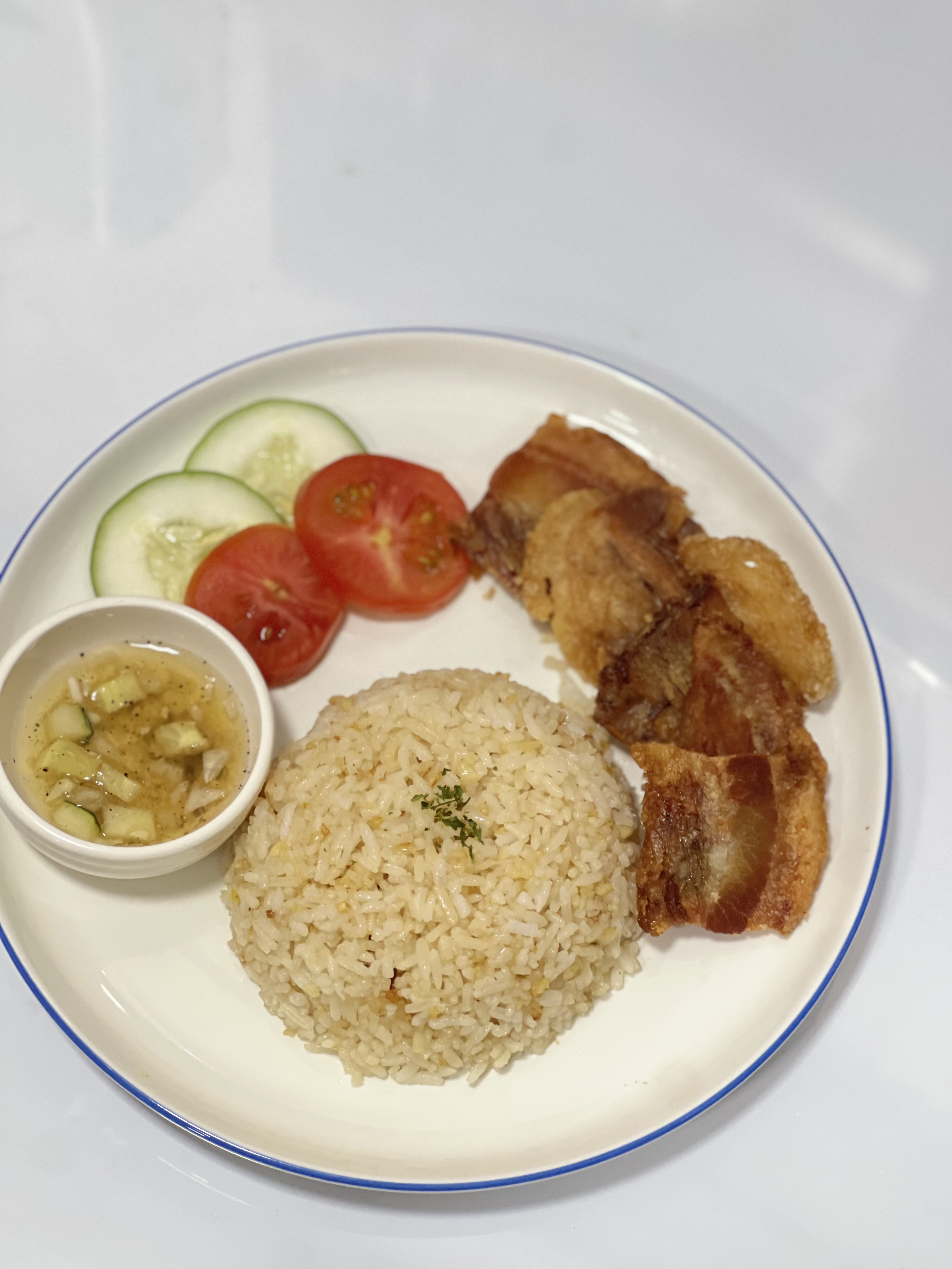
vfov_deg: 25.3
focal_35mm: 77
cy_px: 634
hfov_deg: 19.1
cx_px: 476
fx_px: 2824
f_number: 2.8
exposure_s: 1/30
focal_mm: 9
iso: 320
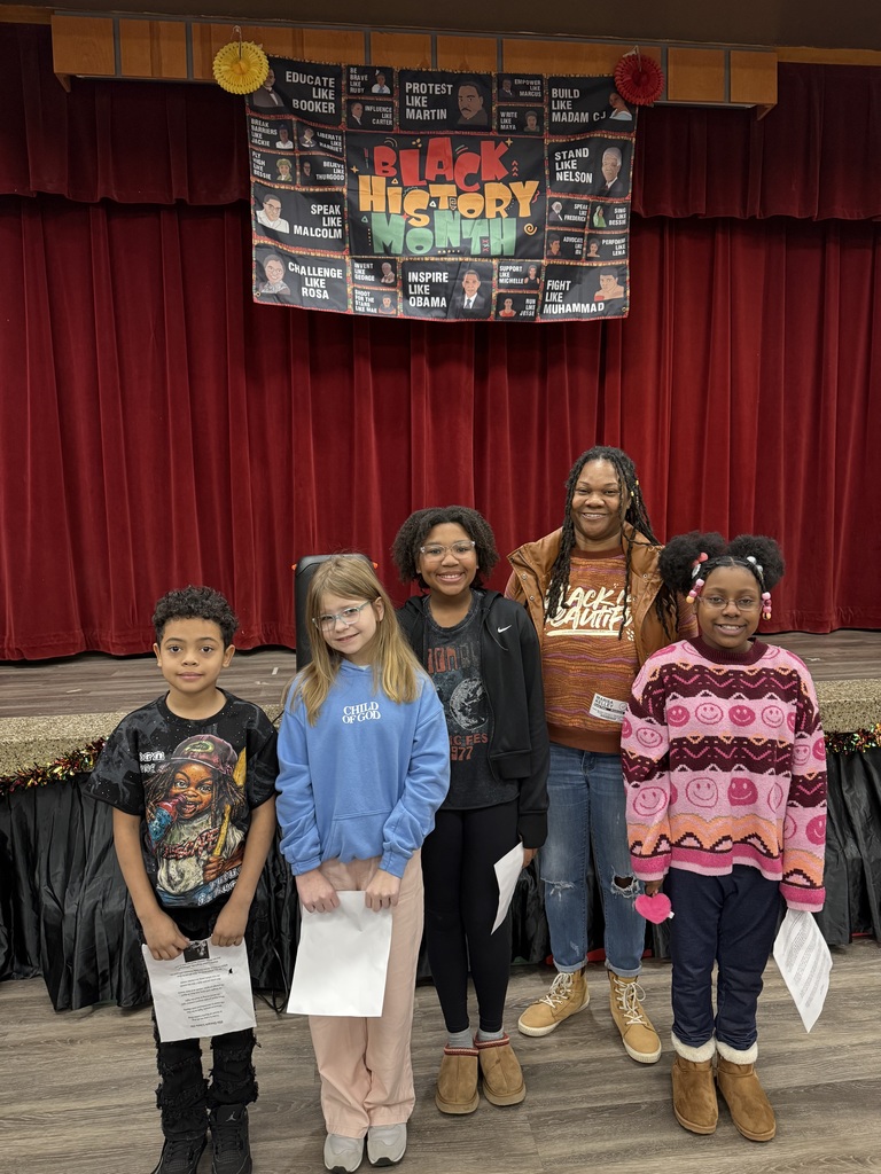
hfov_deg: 56.8
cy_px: 587
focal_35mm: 24
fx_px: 814
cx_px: 440
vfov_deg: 71.6
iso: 320
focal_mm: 6.76
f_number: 1.78
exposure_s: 1/60
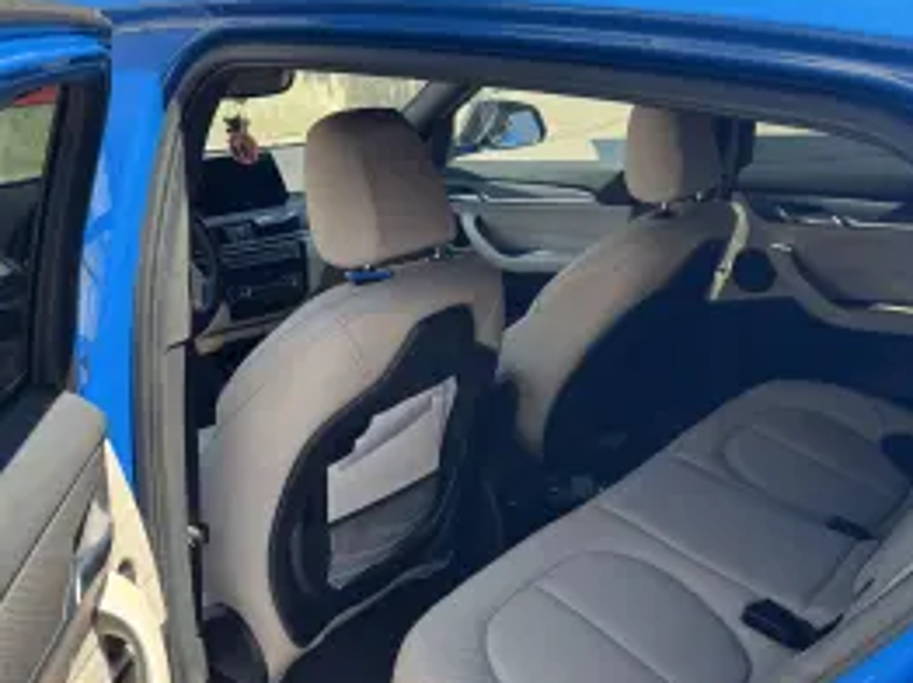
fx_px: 870
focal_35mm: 33
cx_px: 488
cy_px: 394
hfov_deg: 55.3
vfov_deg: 42.8
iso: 80
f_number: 1.78
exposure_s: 1/383
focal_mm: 6.76
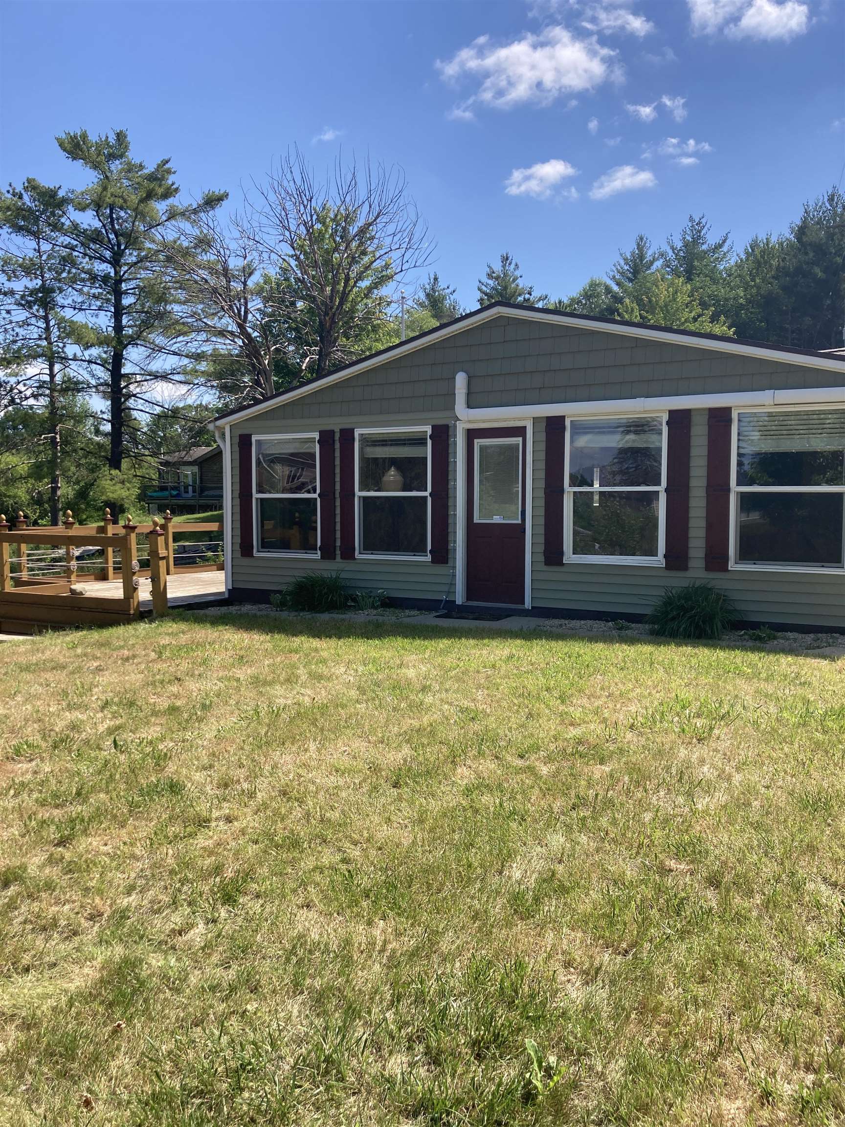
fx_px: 911
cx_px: 422
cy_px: 564
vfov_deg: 63.4
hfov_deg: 49.7
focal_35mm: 28
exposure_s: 1/1567
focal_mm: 3.99
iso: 20
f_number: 1.8
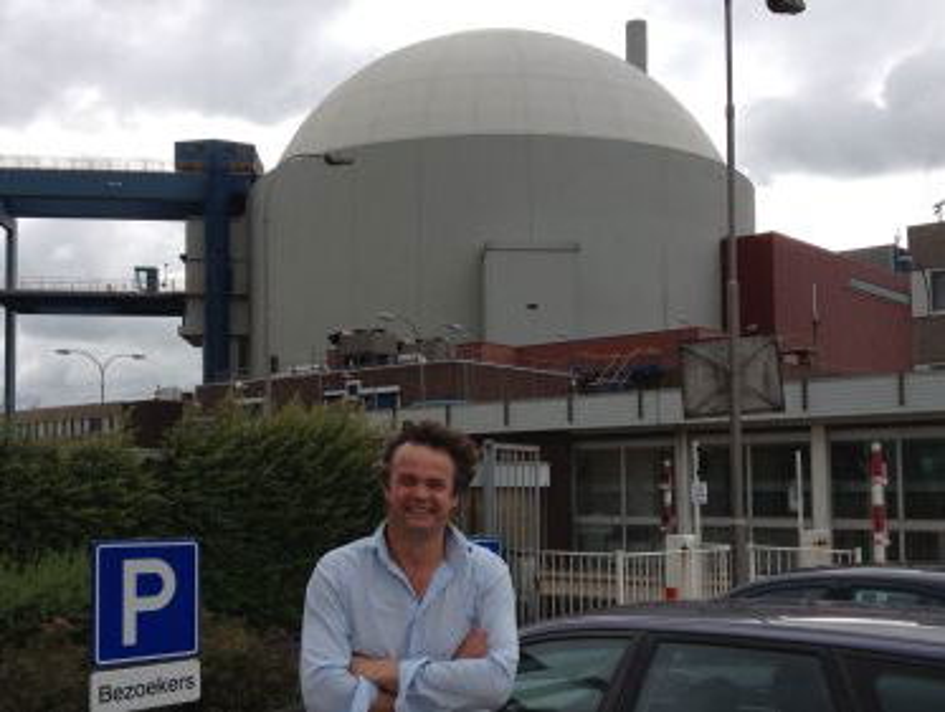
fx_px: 957
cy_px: 356
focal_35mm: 35
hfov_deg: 52.6
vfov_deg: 40.8
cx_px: 472
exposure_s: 1/1493
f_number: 2.4
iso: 64
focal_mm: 4.28
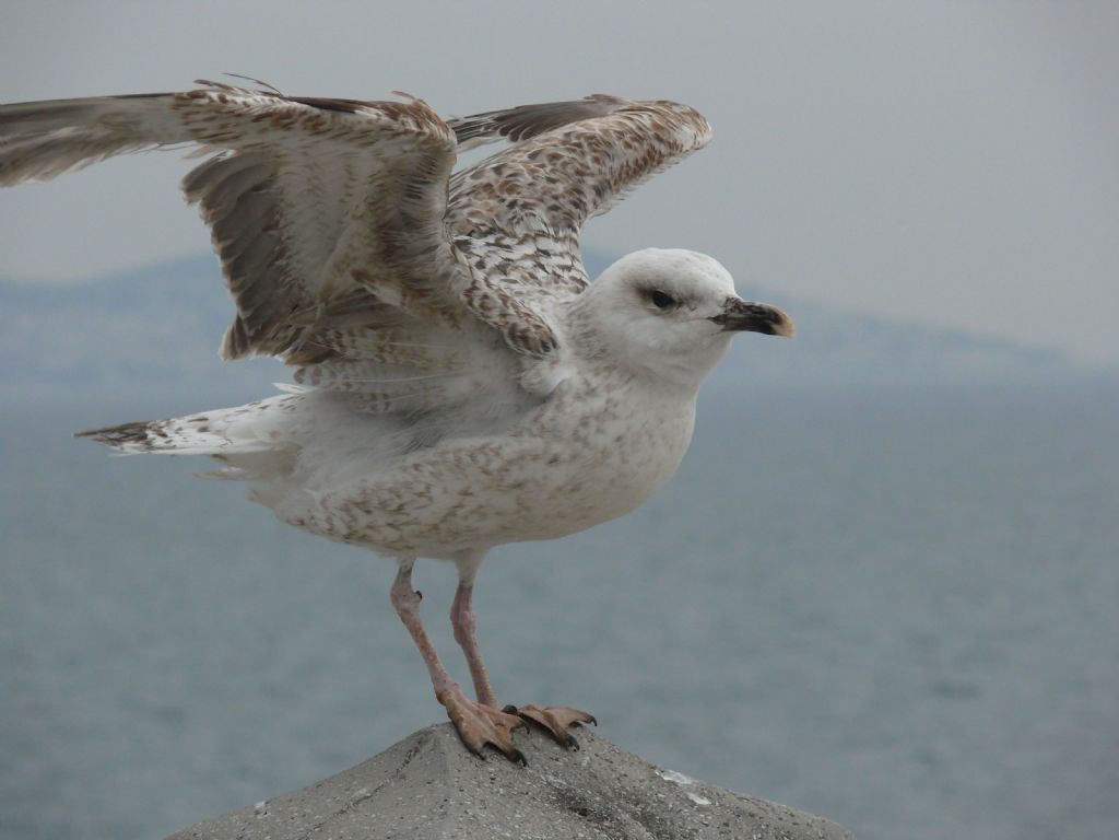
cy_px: 420
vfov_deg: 4.9
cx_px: 560
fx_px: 9859
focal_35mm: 305
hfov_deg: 6.5
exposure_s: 1/500
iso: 200
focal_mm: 64.5
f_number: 5
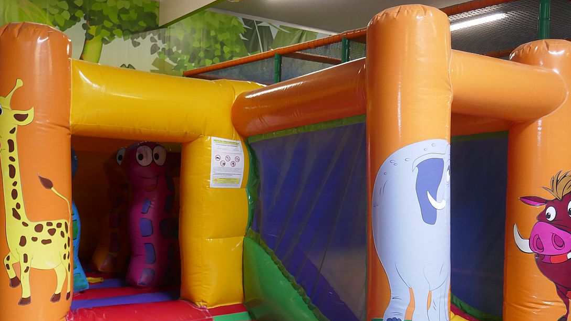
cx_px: 268
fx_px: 651
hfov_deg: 47.3
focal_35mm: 43
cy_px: 226
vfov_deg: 27.5
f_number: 3.2
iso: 800
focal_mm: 11.3
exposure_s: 1/80
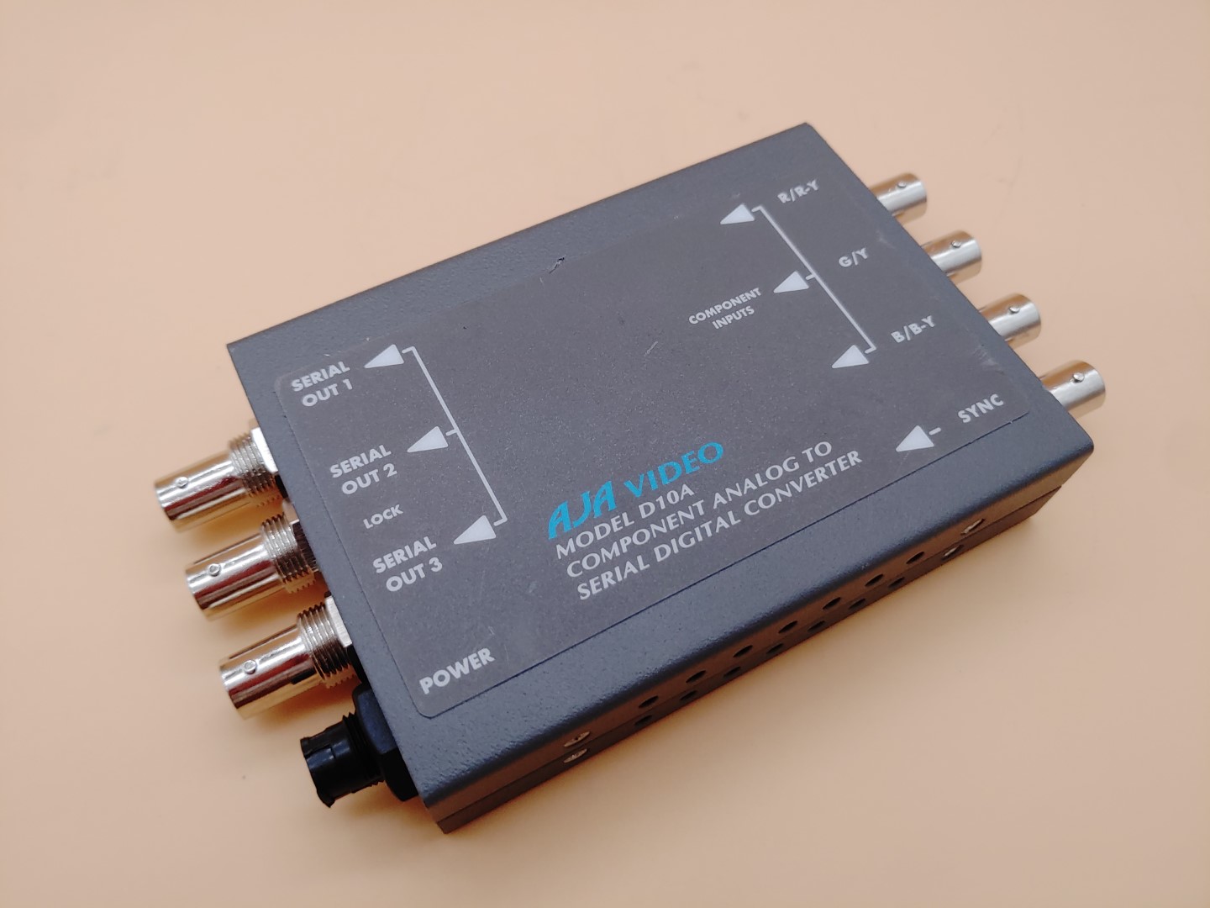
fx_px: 909
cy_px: 454
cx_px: 605
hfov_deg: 67.3
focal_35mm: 26
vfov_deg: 53.1
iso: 50
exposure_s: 1/120
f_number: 1.8
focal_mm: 4.36
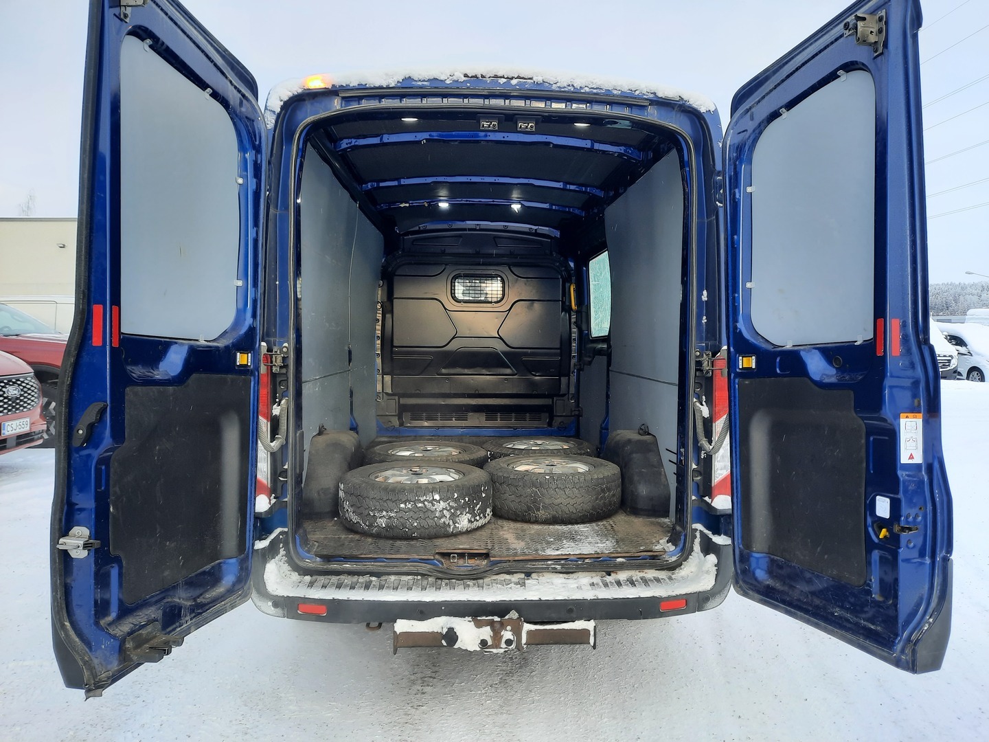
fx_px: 714
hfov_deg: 69.4
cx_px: 494
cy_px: 371
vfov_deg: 54.9
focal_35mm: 25
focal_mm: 4.6
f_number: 2
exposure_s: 1/104
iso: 32
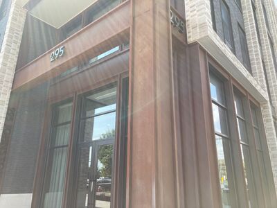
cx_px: 138
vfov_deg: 49.7
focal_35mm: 28
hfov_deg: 63.4
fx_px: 224
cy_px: 104
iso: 20
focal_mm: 3.99
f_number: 1.8
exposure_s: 1/415
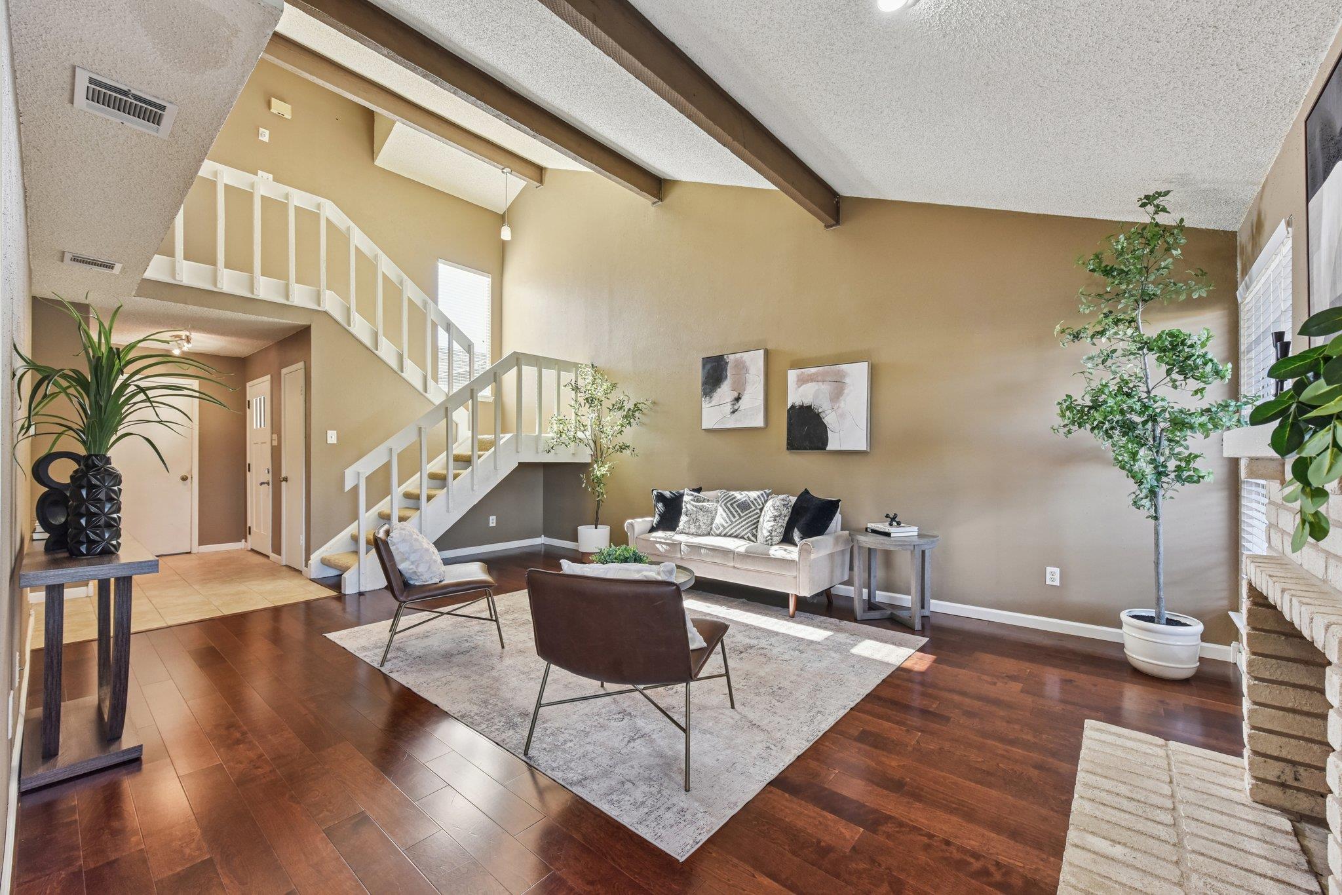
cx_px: 671
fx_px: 522
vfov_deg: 81.2
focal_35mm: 14
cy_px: 448
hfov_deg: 104.2
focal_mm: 14
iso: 400
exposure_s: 1/20
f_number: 8
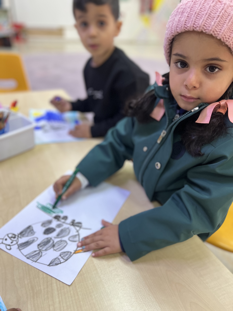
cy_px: 156
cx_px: 116
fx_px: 233
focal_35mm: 26
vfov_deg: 67.3
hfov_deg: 53.1
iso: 160
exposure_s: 1/60
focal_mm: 5.7
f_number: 1.5
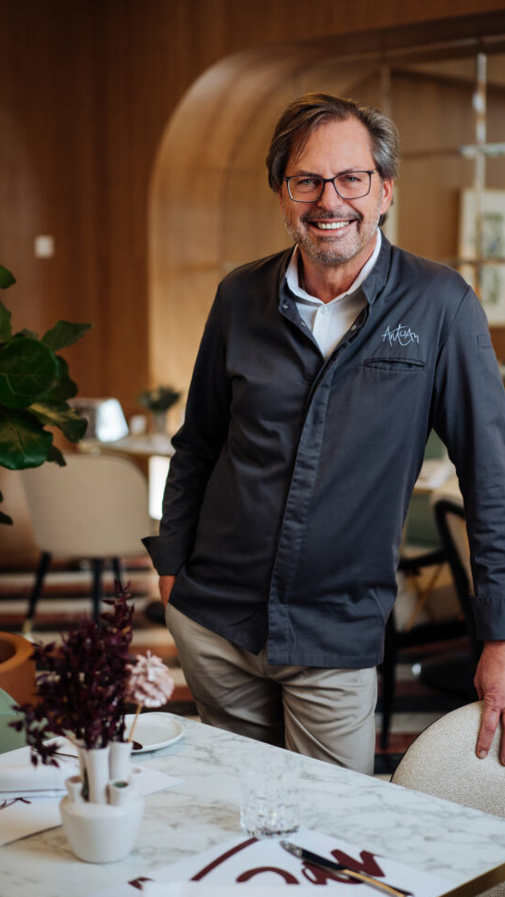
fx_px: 1380
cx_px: 297
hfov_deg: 20.7
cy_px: 451
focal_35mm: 58
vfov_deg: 36.0
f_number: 2.2
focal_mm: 55
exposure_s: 1/160
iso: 200
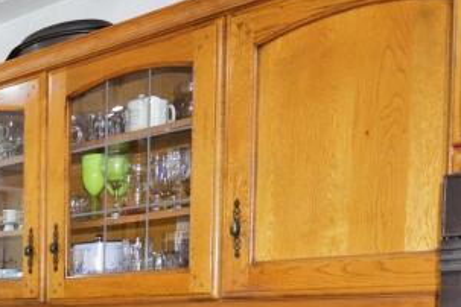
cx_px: 15
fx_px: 713
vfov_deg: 21.1
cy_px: 440
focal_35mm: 56
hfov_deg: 33.2
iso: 400
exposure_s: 1/60
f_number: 2.8
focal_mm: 11
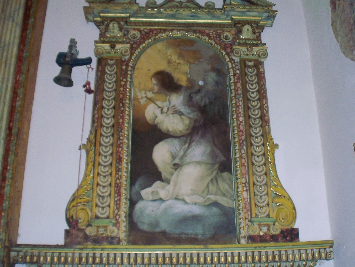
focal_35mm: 43
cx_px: 178
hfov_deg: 43.9
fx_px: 441
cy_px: 134
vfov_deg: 33.6
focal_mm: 7.7
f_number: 4.1
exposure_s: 1/60
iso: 400
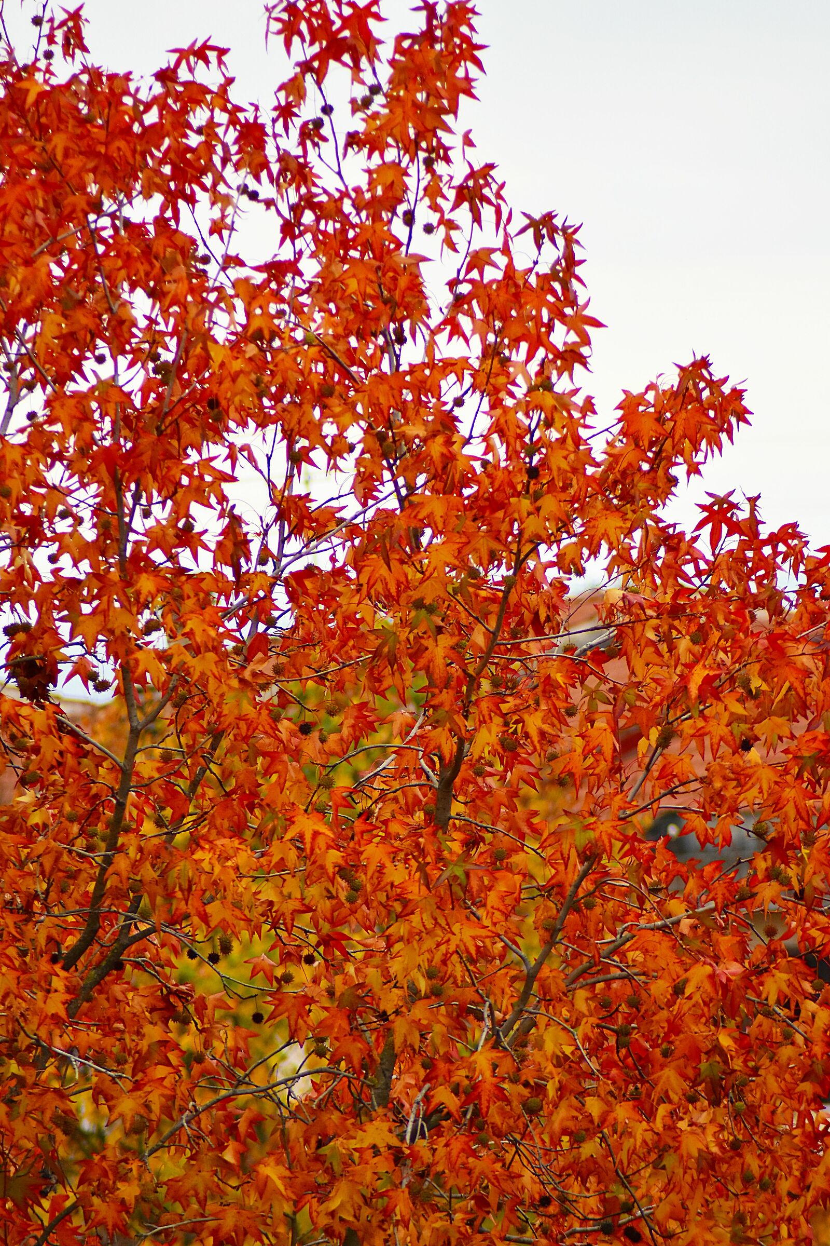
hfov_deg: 4.6
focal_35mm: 300
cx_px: 415
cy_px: 623
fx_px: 10374
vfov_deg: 6.9
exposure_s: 1/1000
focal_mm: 200
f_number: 4.8
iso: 800
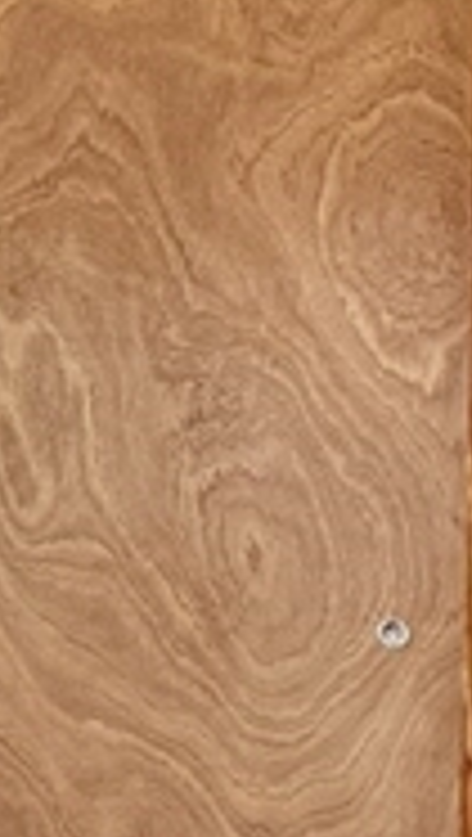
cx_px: -1740
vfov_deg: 14.9
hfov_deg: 6.1
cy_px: 266
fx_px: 3195
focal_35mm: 144
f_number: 1.78
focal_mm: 6.76
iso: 200
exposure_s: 1/60
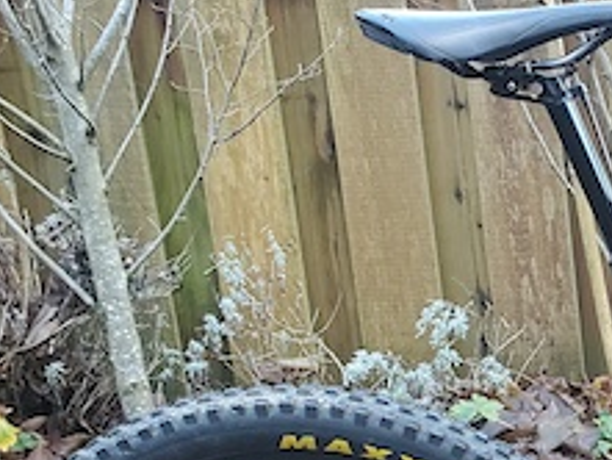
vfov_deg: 14.9
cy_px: 621
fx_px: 1663
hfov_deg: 18.5
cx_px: 911
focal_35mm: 94
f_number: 2.4
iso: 200
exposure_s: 1/60
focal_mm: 4.3
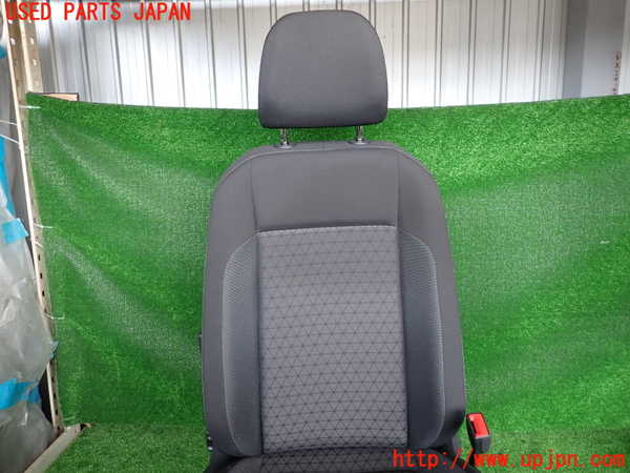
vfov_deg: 54.9
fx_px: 455
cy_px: 236
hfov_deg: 69.4
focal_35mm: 25
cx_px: 315
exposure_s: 1/80
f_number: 2
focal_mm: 4.5
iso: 200
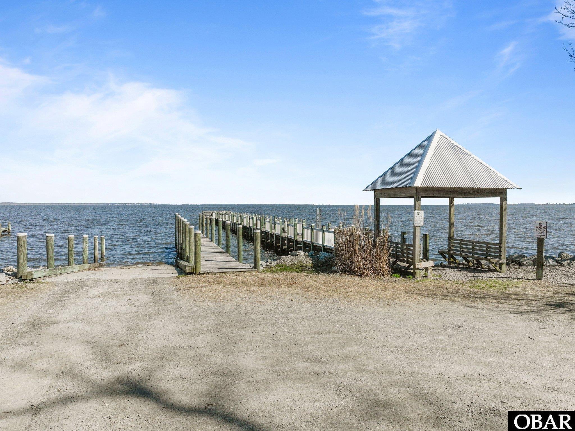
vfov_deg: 56.8
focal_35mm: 24
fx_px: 398
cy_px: 216
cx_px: 288
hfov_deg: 71.6
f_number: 3.5
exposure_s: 1/8000
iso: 100
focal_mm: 12.29
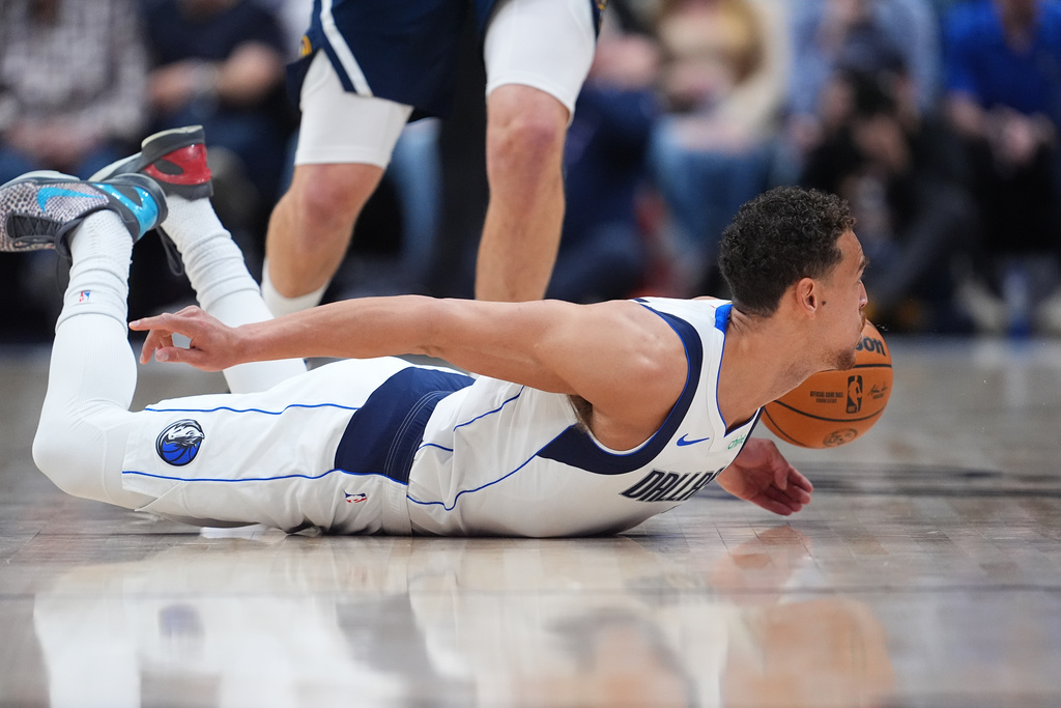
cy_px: 354
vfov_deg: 3.4
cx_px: 530
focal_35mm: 400
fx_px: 11790
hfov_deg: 5.2
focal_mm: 400
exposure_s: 1/2000
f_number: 3.2
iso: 5000
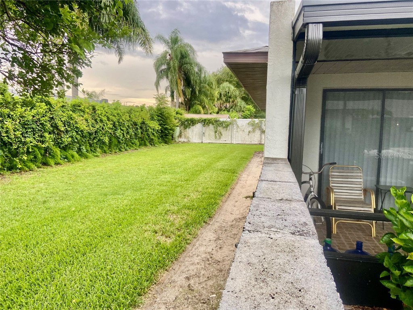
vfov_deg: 53.1
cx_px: 206
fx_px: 310
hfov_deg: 67.3
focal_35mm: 26
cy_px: 155
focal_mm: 4.25
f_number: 1.8
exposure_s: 1/121
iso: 80
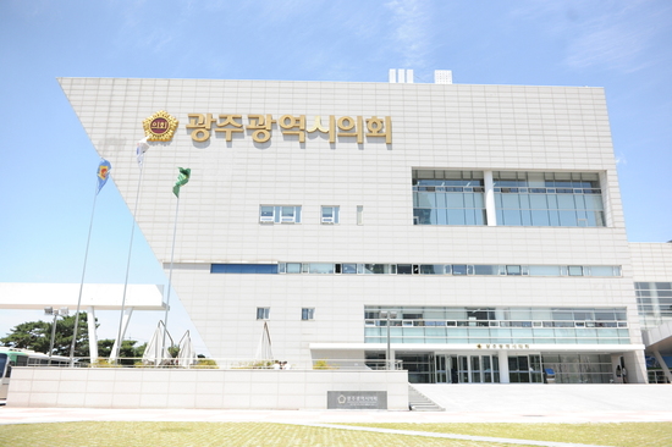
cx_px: 336
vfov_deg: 44.9
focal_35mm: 29
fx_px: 541
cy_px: 224
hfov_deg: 63.7
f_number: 3.5
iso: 1000
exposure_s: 1/8000
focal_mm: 29
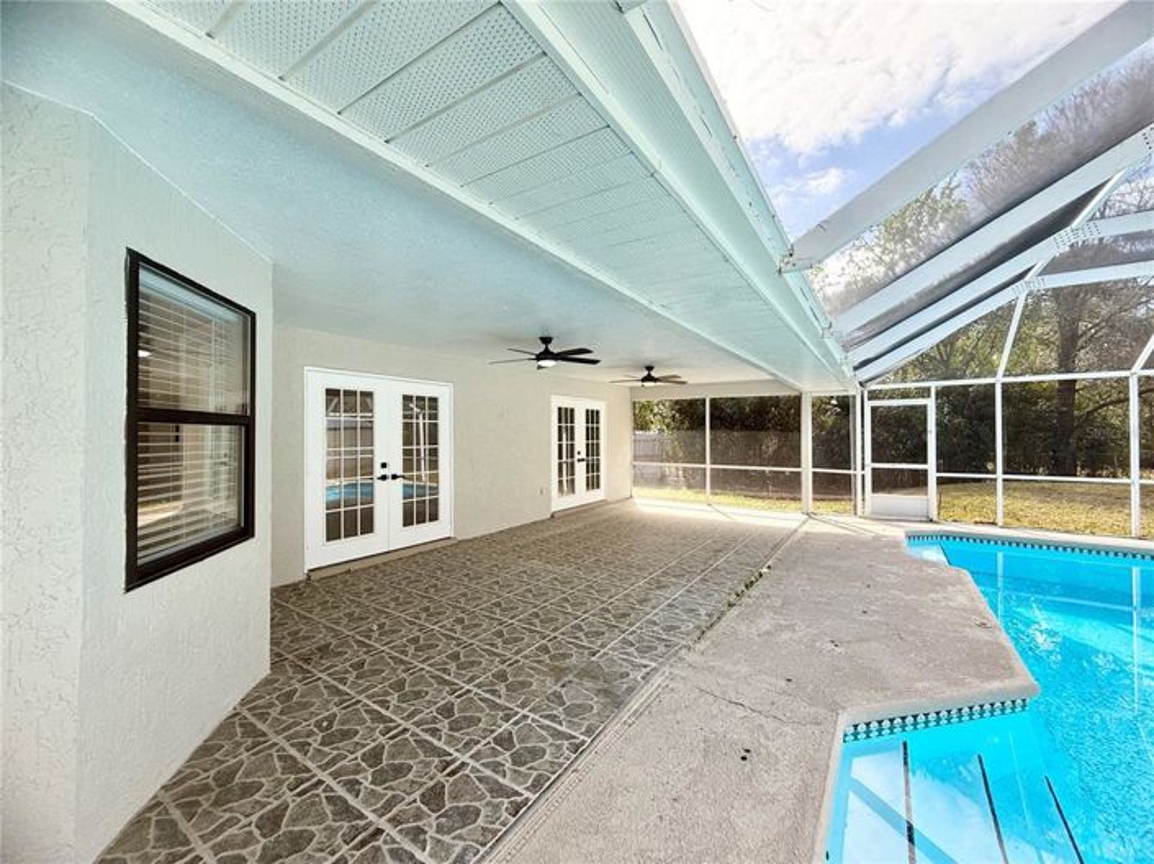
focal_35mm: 14
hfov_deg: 102.1
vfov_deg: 85.6
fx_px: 466
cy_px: 432
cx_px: 577
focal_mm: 2.22
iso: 64
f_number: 2.2
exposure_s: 1/342
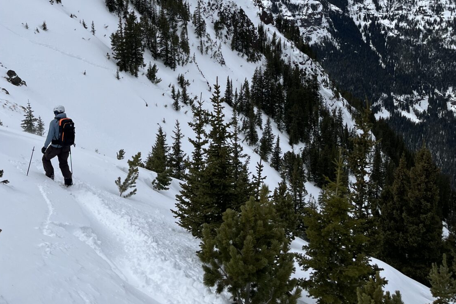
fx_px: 469
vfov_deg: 33.7
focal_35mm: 37
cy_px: 21
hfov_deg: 51.9
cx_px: 223
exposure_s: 1/6494
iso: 50
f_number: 1.6
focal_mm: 5.1
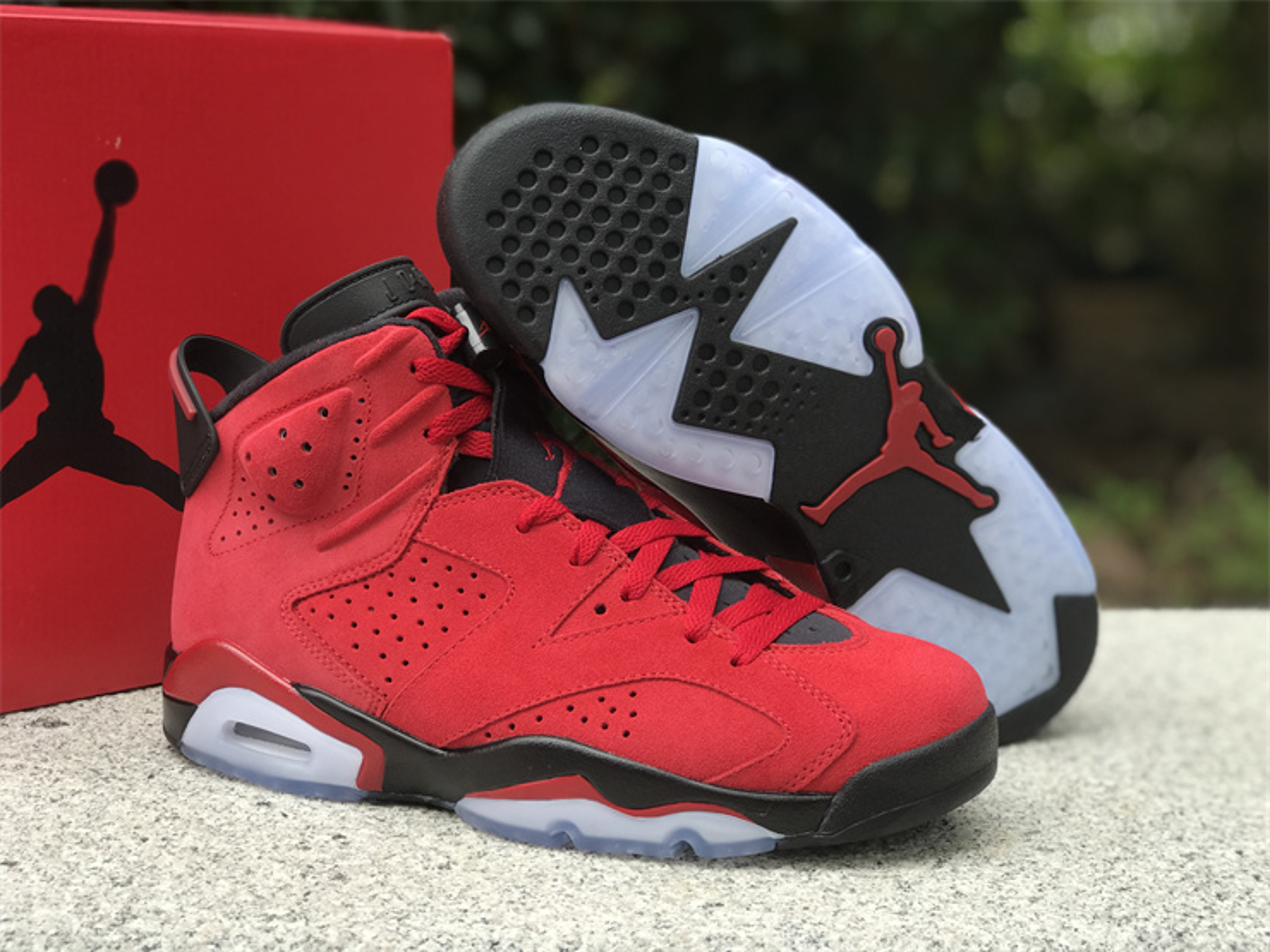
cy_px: 476
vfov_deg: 25.7
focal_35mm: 57
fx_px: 2091
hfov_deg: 33.8
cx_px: 635
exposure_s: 1/172
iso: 20
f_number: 2.8
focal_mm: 6.6
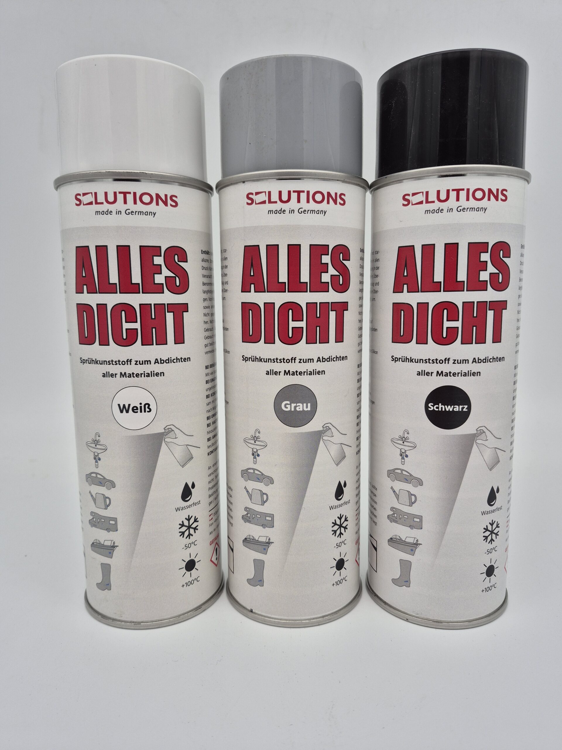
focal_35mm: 23
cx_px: 281
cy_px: 375
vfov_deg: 73.9
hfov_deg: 58.9
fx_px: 498
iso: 40
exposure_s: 1/180
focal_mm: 5.4
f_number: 1.8
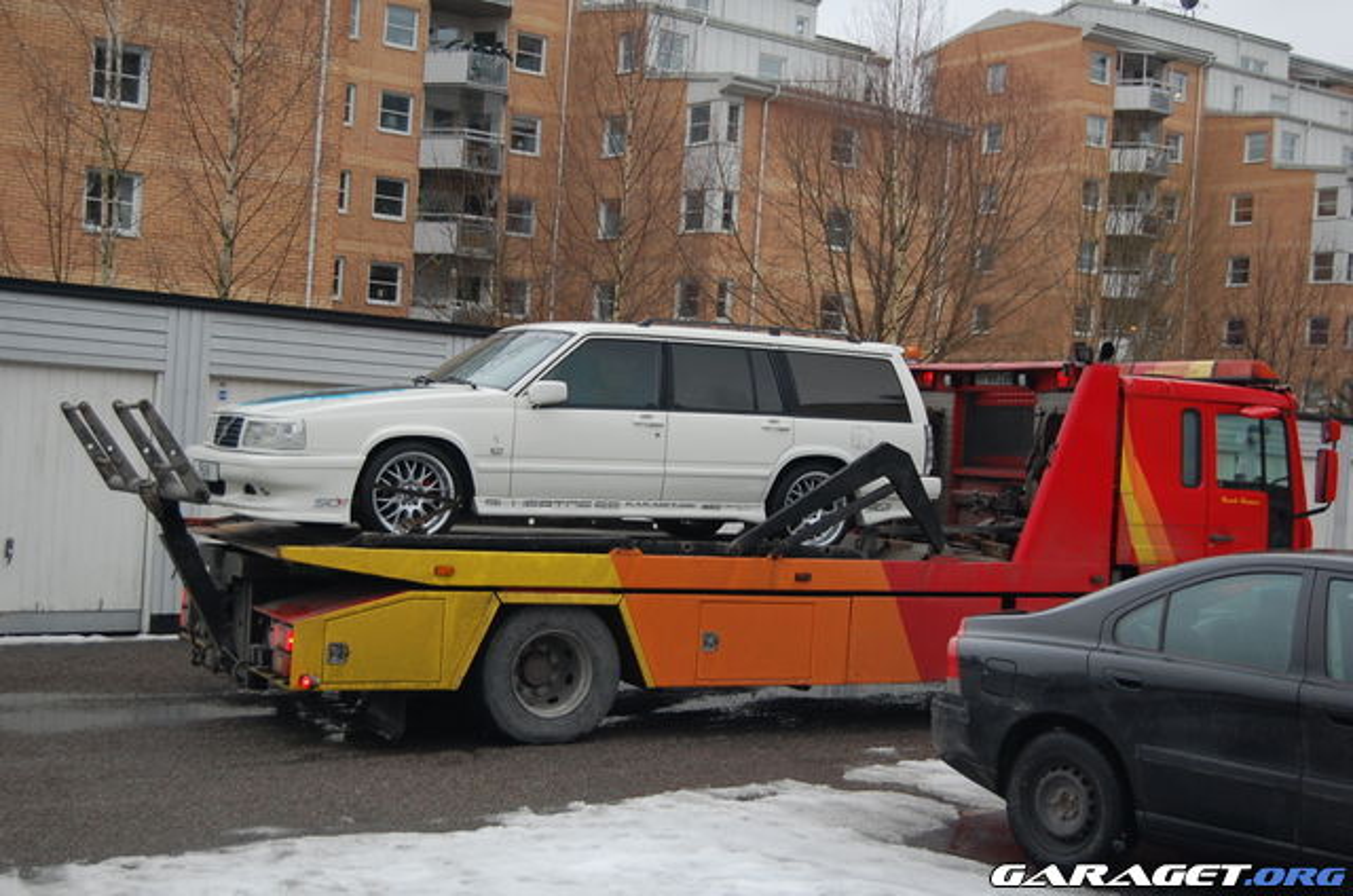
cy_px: 448
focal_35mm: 48
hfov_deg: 41.2
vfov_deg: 28.0
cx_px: 676
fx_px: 1800
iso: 560
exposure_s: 1/30
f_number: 4.5
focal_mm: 32
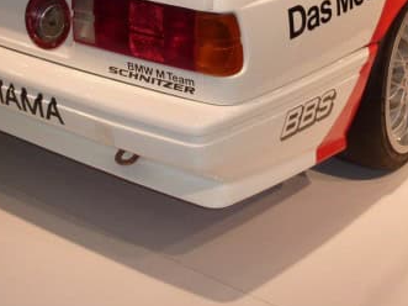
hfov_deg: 28.5
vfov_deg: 20.7
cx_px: 232
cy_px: -21
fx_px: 801
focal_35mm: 68
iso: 100
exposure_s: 1/30
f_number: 3.4
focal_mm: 5
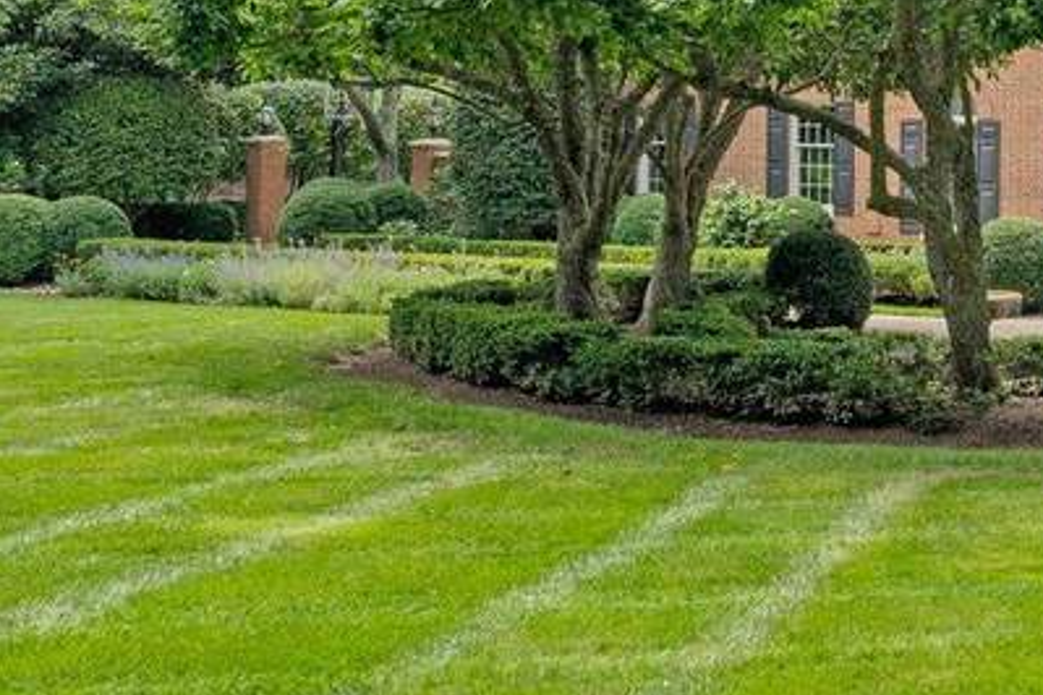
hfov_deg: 27.2
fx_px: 1776
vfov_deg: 20.8
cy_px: -111
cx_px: 1375
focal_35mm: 61
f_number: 8
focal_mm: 19.1
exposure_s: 1/80
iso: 100
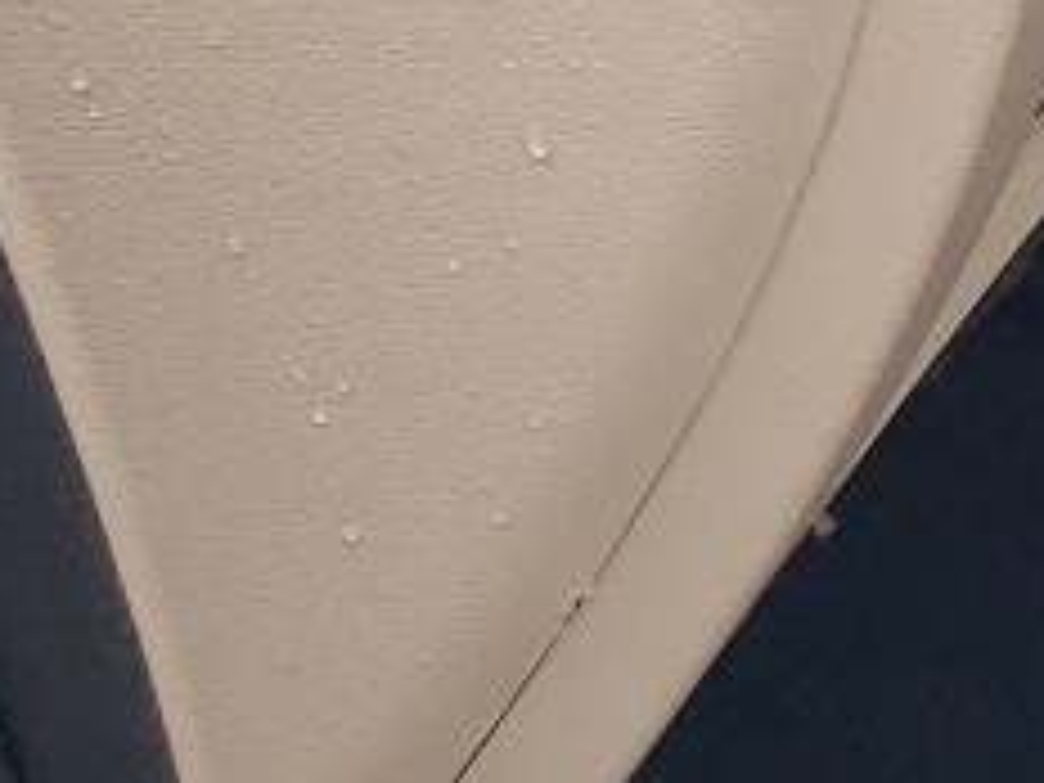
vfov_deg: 7.9
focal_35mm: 179
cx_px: 3222
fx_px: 5399
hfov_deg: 8.9
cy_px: -796
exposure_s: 1/333
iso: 50
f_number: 1.5
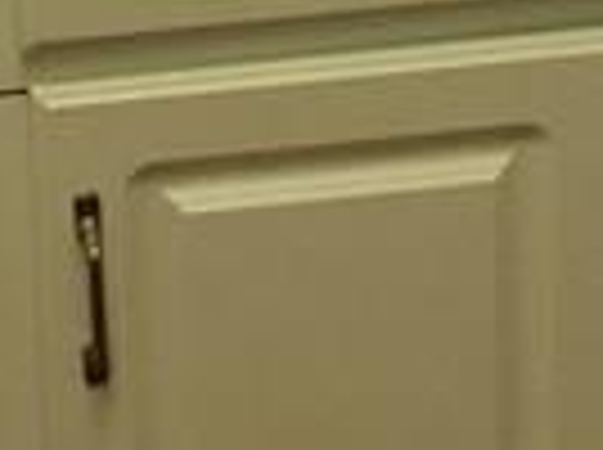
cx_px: 387
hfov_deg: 8.9
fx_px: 3860
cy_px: -364
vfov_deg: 6.5
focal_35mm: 222
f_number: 2.2
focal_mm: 4.15
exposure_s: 1/30
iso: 125
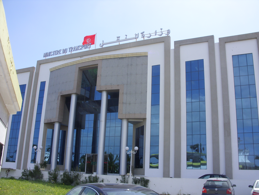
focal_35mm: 38
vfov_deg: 37.7
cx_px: 130
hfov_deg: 49.0
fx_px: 284
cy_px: 98
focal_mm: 6.3
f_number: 4.9
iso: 50
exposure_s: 1/438
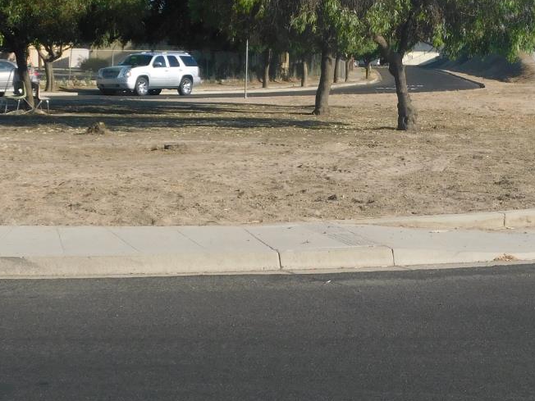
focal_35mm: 92
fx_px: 1422
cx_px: 353
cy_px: 77
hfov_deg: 21.2
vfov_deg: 15.9
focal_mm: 7.1
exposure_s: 1/1000
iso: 125
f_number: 3.6
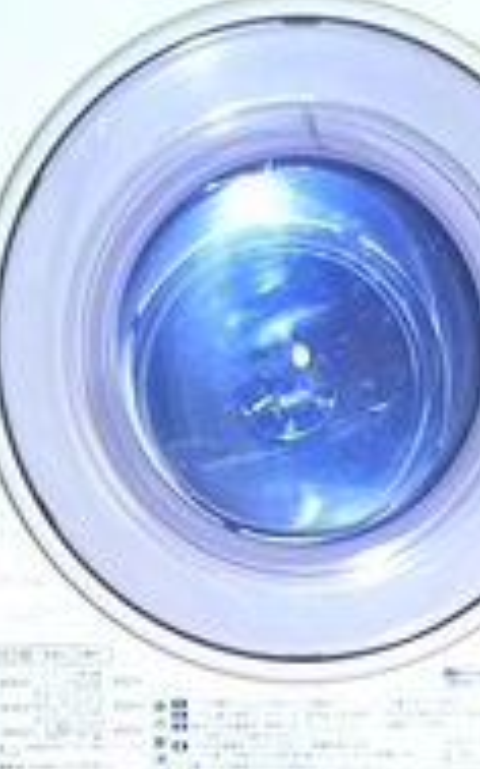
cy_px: 1029
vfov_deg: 20.1
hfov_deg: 13.9
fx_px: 1969
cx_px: 315
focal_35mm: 94
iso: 400
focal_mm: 5.1
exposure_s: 1/50
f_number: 2
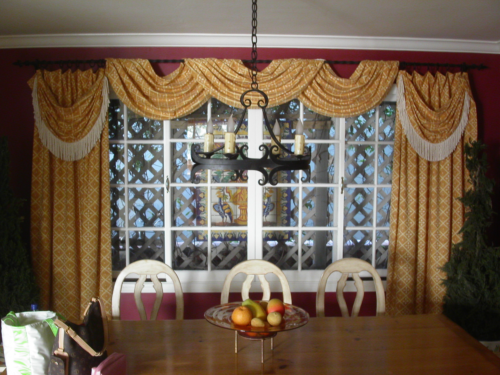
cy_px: 188
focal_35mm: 38
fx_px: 549
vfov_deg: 37.7
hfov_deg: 49.0
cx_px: 250
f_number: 2.8
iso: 200
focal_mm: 7.8
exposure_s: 1/15
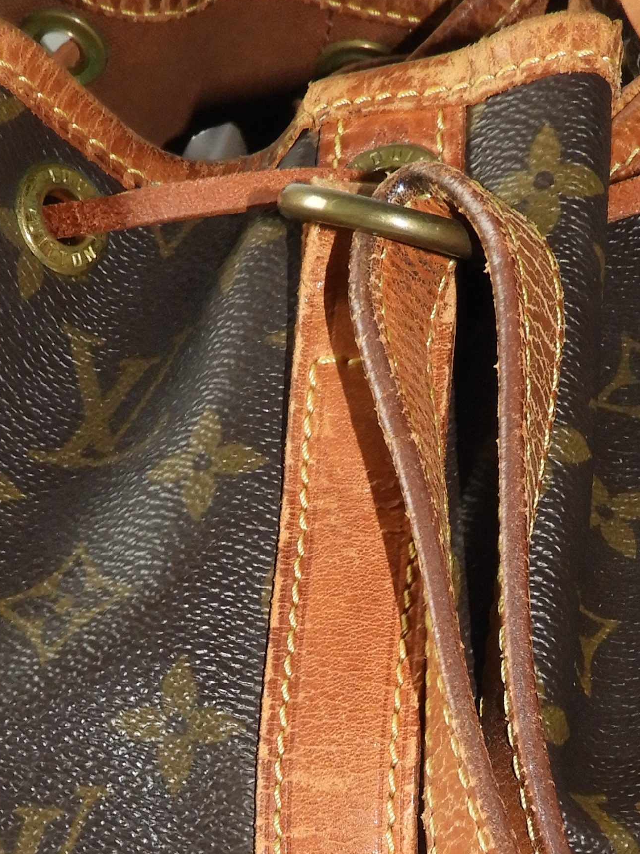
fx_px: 2958
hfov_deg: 12.3
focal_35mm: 120
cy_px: 990
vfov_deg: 15.9
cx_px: 376
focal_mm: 7.2
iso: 200
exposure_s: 1/30
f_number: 3.8
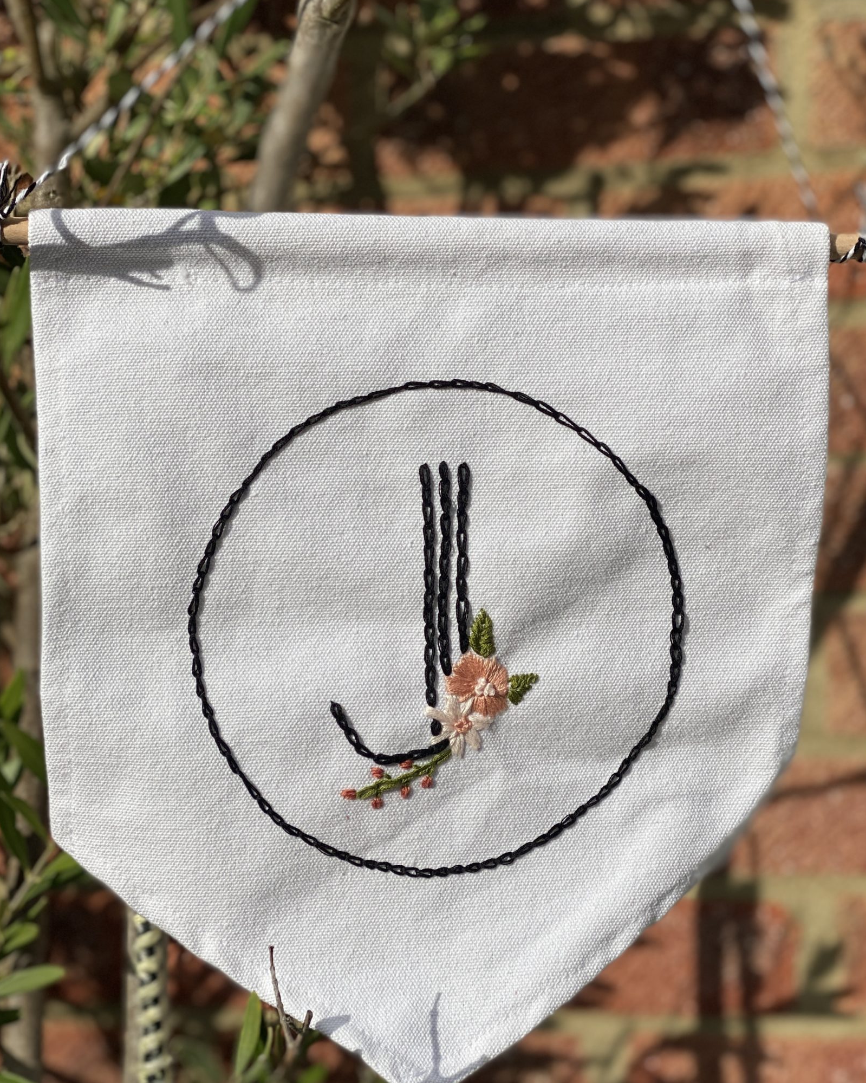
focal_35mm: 65
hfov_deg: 23.5
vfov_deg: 29.1
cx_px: 440
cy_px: 560
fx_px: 2083
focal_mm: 6
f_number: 2
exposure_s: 1/5319
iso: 25
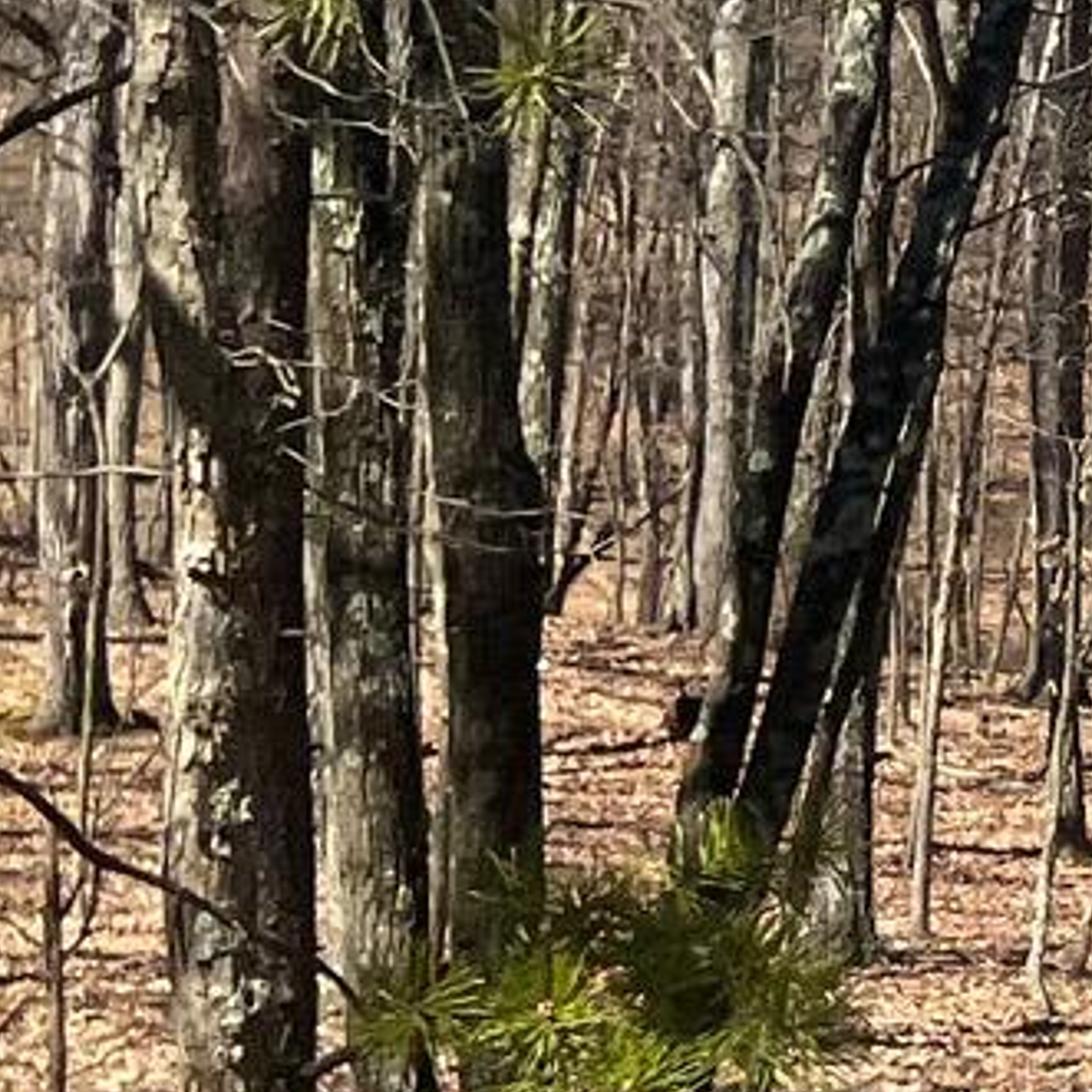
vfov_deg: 12.2
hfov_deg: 11.2
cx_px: 2138
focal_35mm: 142
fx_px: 5068
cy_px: 188
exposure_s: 1/2208
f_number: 1.5
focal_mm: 5.7
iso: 50
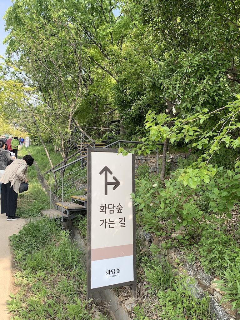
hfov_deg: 53.1
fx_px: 240
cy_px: 160
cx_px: 120
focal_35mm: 26
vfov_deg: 67.3
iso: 25
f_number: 1.8
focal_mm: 4.25
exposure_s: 1/419
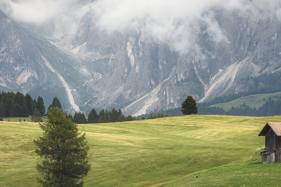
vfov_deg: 9.4
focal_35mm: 146
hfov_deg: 14.0
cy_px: 111
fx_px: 1139
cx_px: 203
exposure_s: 1/60
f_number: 5.6
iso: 100
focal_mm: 55
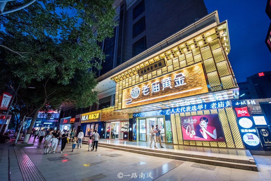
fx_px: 105
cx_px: 136
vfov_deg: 81.3
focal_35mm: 14
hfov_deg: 104.2
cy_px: 90
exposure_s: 1/100
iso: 2000
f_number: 5.6
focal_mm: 14
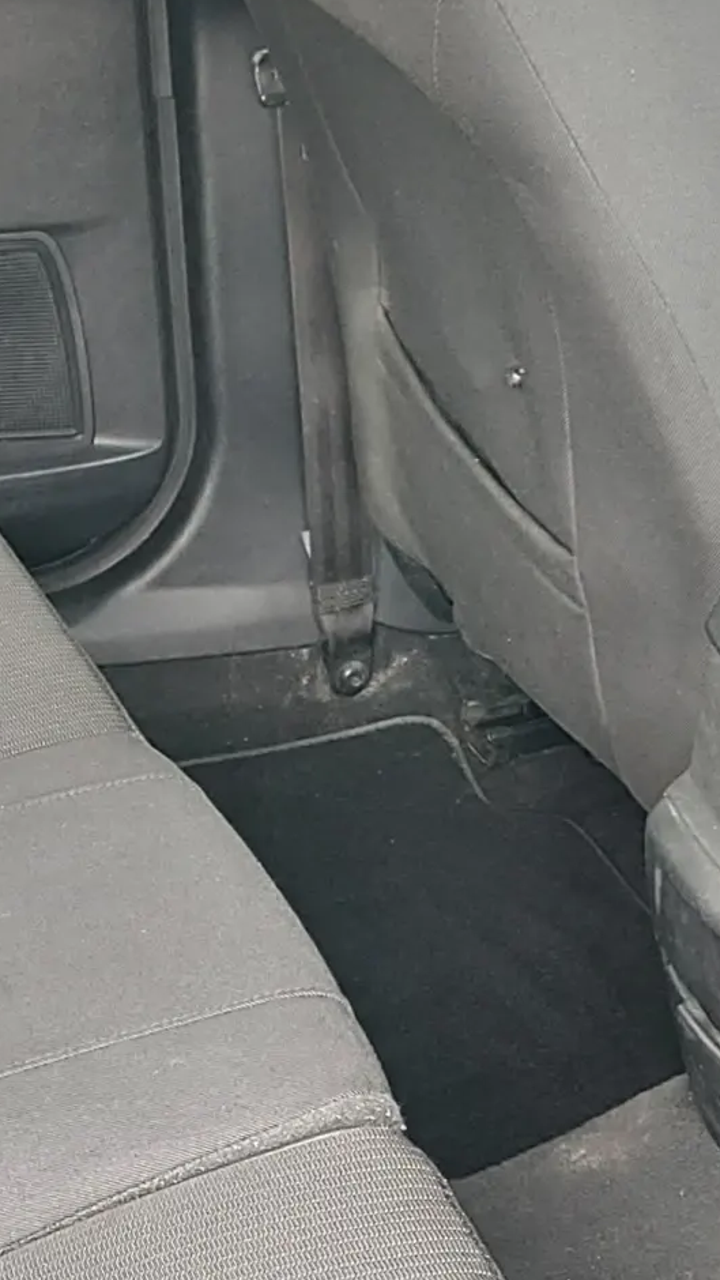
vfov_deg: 28.1
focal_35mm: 75
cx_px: -242
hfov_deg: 15.3
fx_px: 2545
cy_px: 823
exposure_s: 1/50
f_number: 1.8
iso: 288
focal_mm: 5.56
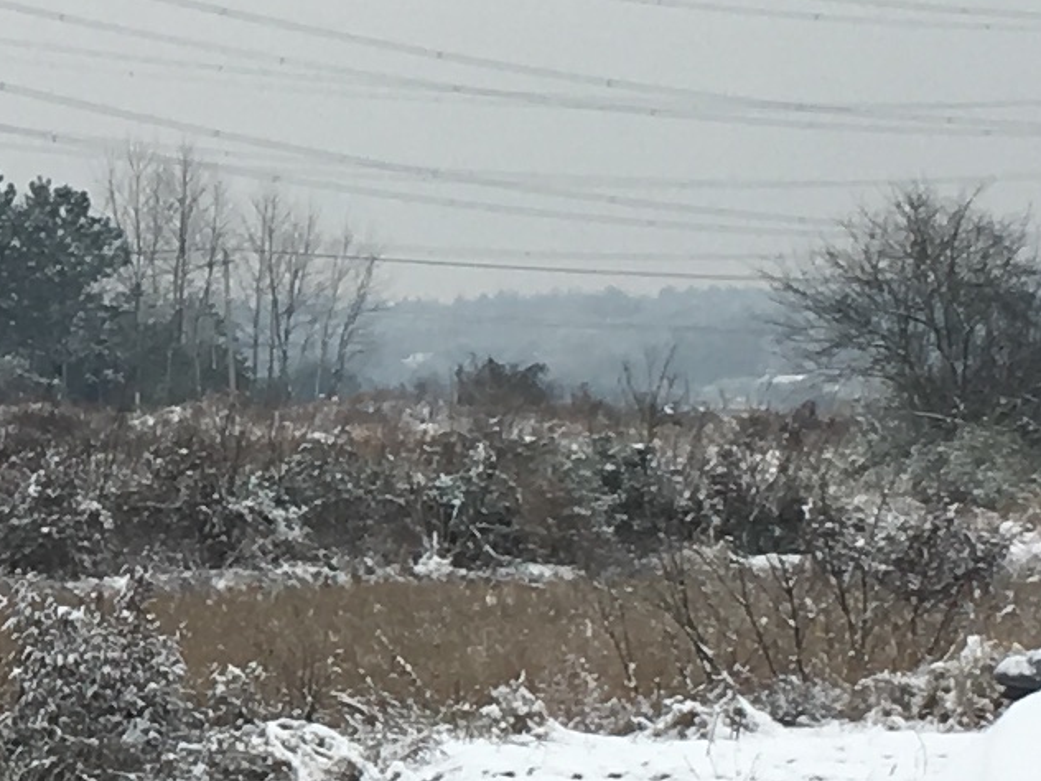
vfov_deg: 8.0
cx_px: -366
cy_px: 298
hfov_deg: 10.4
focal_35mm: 185
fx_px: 5563
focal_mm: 4.15
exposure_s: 1/527
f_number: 2.2
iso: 25
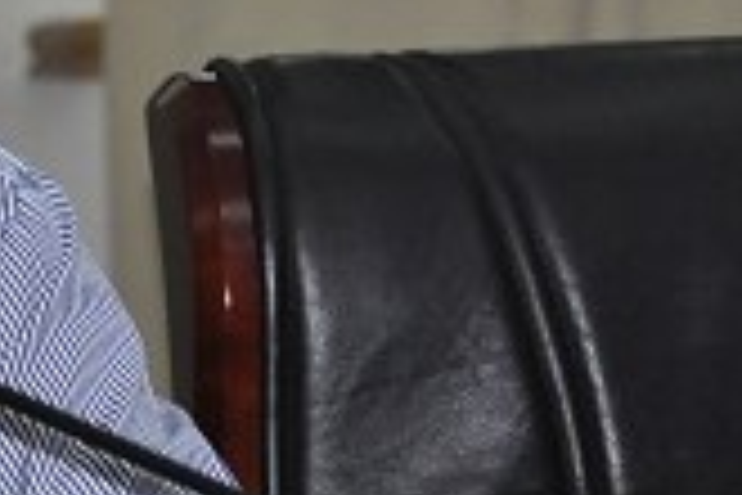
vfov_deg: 3.1
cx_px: -531
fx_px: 9233
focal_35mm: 448
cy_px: 50
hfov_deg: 4.6
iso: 800
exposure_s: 1/200
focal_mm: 82
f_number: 5.6
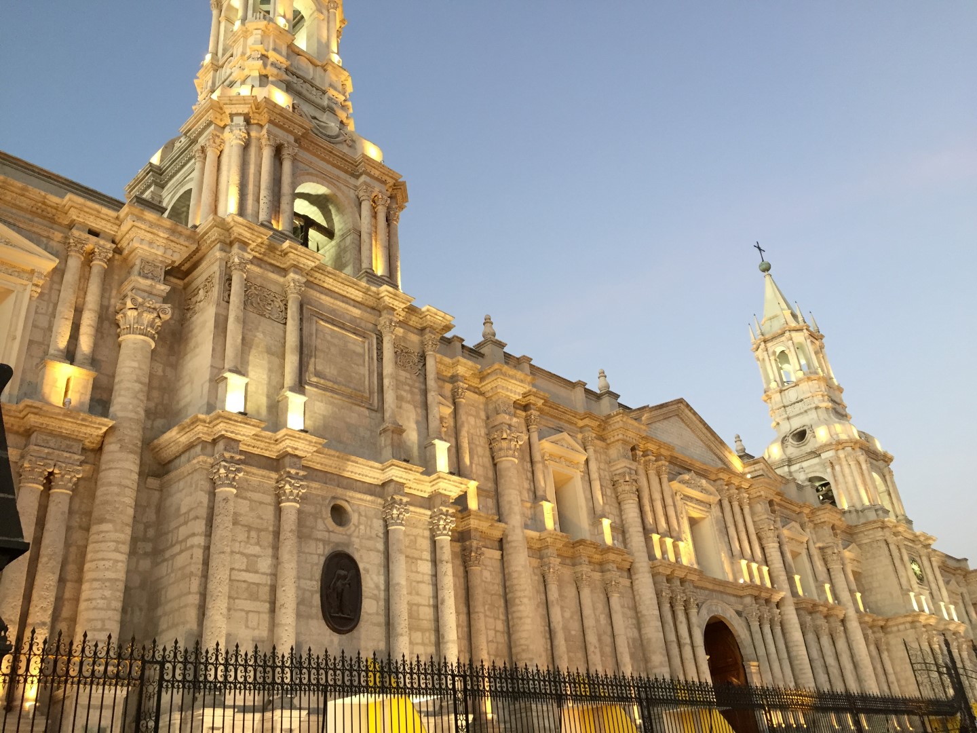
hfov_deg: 61.7
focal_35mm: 29
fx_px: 818
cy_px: 366
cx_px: 488
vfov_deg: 48.2
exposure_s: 1/30
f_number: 2.2
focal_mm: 4.15
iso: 80
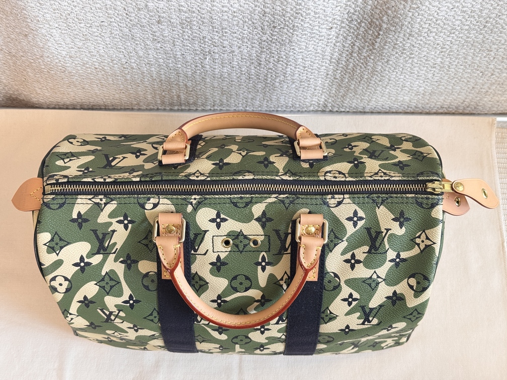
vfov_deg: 30.3
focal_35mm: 48
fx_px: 703
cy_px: 190
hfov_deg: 39.7
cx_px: 254
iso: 125
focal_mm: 6.76
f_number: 1.78
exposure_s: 1/50
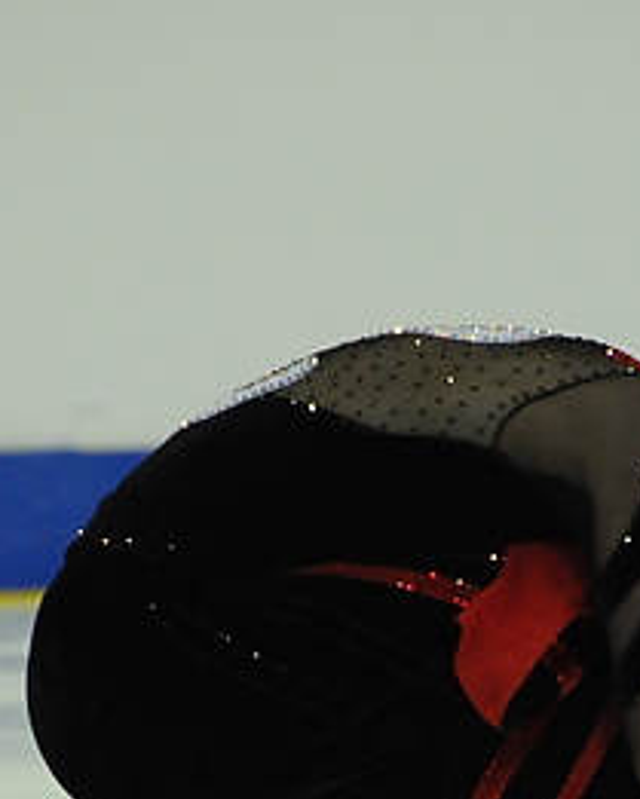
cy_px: 779
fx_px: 20398
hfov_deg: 1.8
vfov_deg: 2.2
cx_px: 386
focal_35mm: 862
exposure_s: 1/1250
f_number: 5.6
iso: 3200
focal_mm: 200
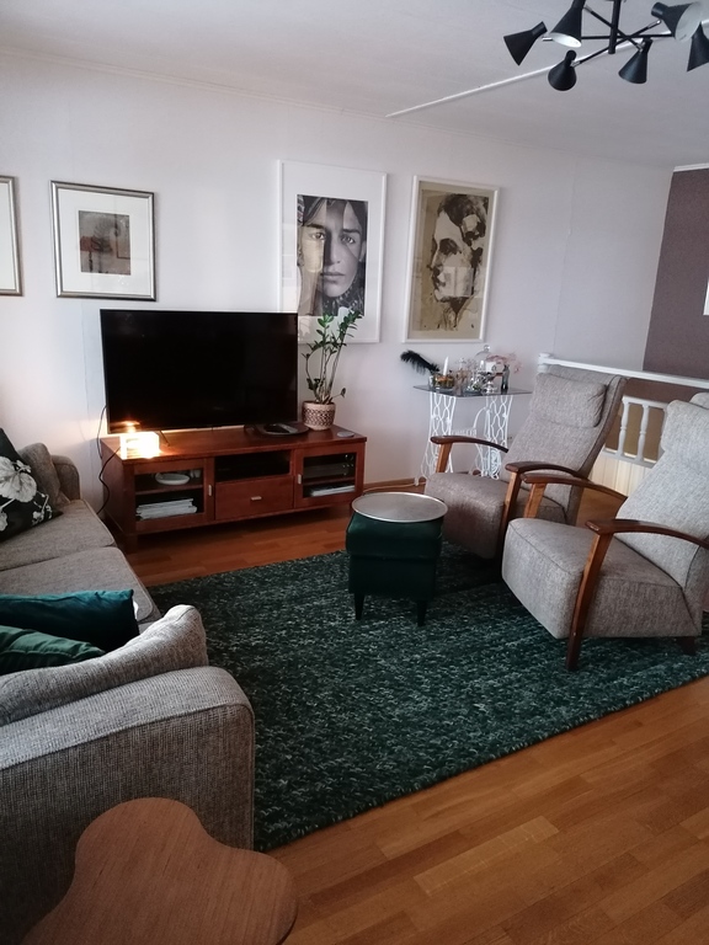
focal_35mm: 27
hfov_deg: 51.4
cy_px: 472
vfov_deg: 65.3
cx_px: 354
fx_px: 737
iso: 1250
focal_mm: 4.75
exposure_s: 1/16.7
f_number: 1.8
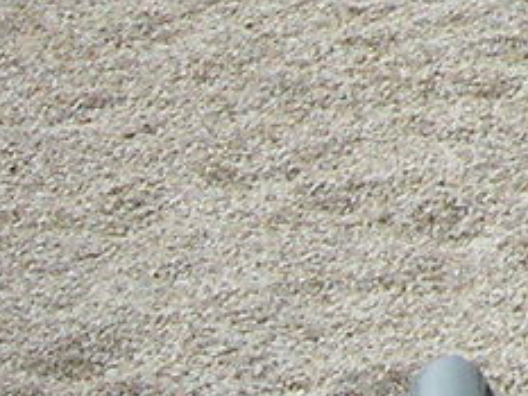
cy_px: -690
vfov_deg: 5.4
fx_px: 3983
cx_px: 1400
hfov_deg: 7.0
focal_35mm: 261
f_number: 3.2
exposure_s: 1/842
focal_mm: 6.3
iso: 50
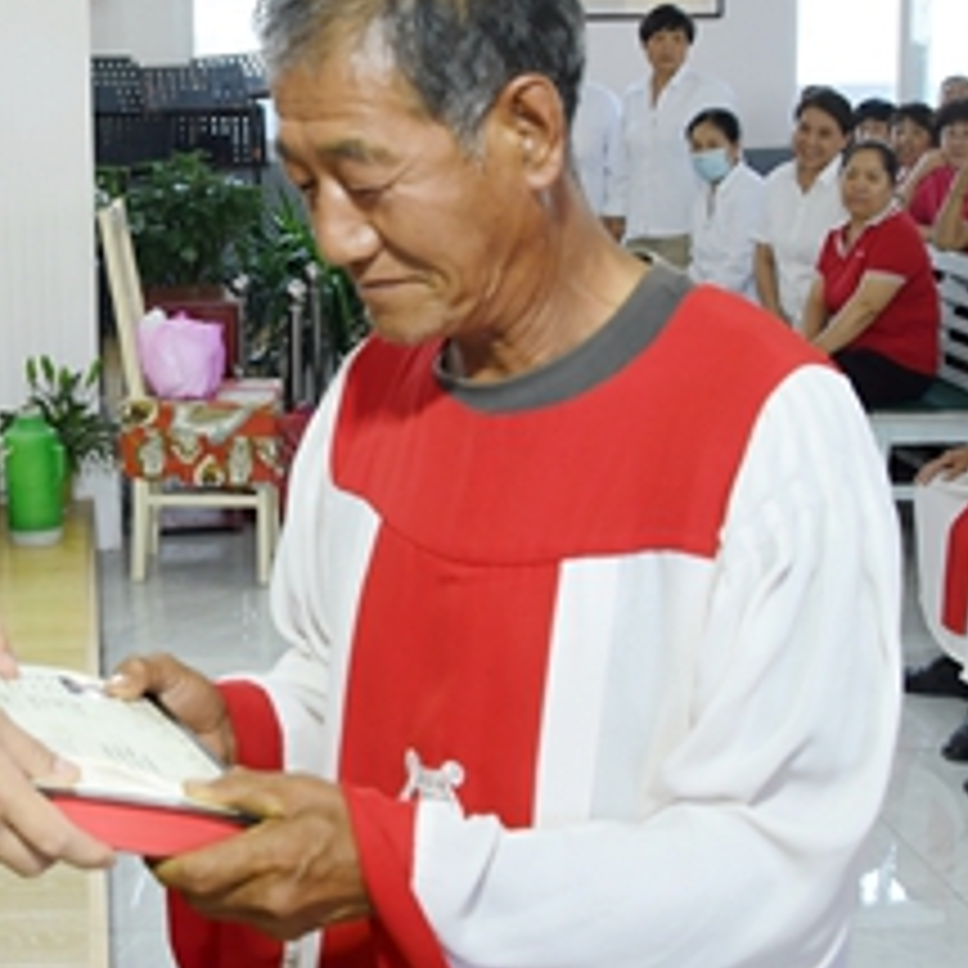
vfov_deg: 26.9
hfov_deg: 26.0
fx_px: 2025
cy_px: 446
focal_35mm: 64
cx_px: 99
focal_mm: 18
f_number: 5
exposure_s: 1/60
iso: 640
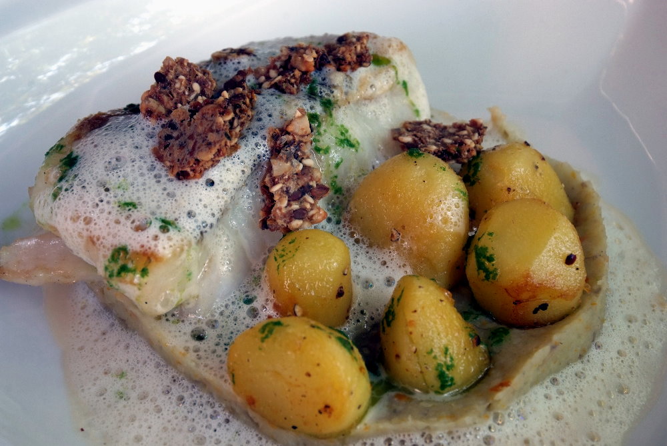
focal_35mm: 99
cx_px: 334
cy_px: 223
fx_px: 1836
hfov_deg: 20.6
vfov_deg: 13.9
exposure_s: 1/28
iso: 320
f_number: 11
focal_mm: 66
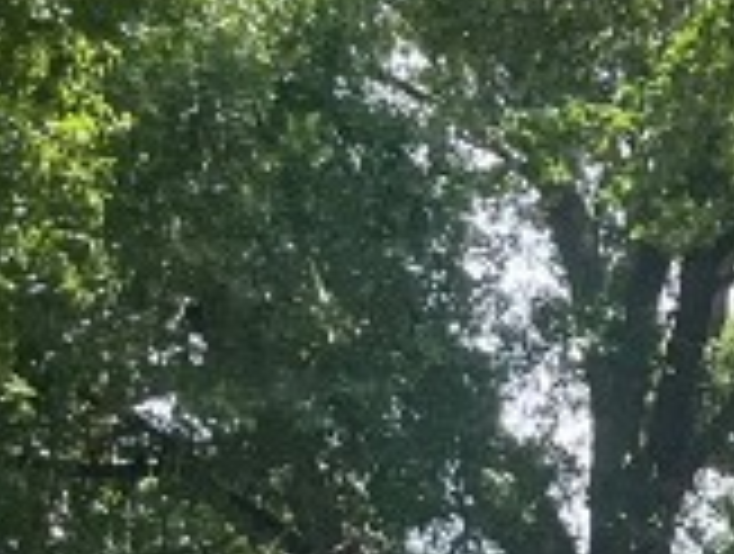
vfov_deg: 8.7
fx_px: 3464
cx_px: 1581
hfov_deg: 10.8
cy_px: 1085
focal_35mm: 163
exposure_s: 1/756
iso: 50
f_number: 1.6
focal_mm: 5.1
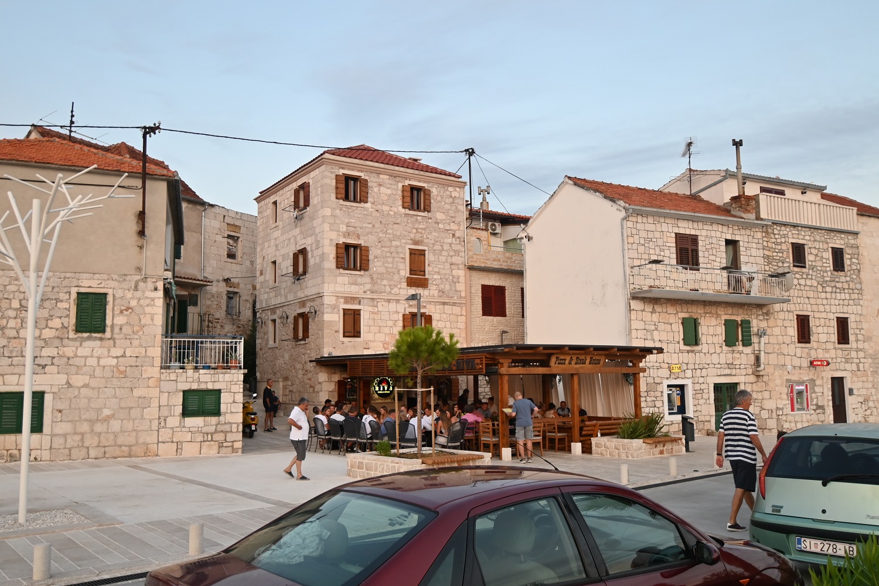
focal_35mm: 28
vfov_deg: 46.4
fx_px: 684
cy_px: 293
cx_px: 440
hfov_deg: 65.5
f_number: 4
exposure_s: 1/100
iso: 250
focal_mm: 19
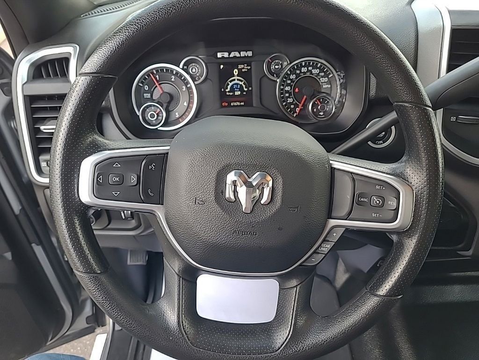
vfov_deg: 53.1
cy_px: 180
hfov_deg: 67.3
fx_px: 360
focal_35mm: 26
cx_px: 240
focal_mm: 5.4
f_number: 1.8
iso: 82
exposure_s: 1/119
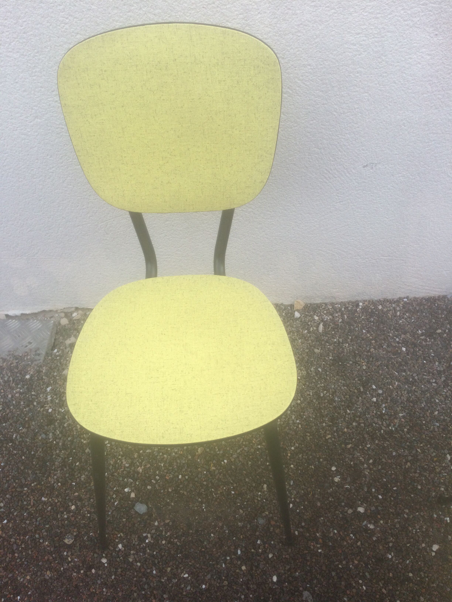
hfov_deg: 48.2
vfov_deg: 61.7
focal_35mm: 29
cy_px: 301
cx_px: 226
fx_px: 505
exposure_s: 1/279
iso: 32
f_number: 2.2
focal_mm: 4.15
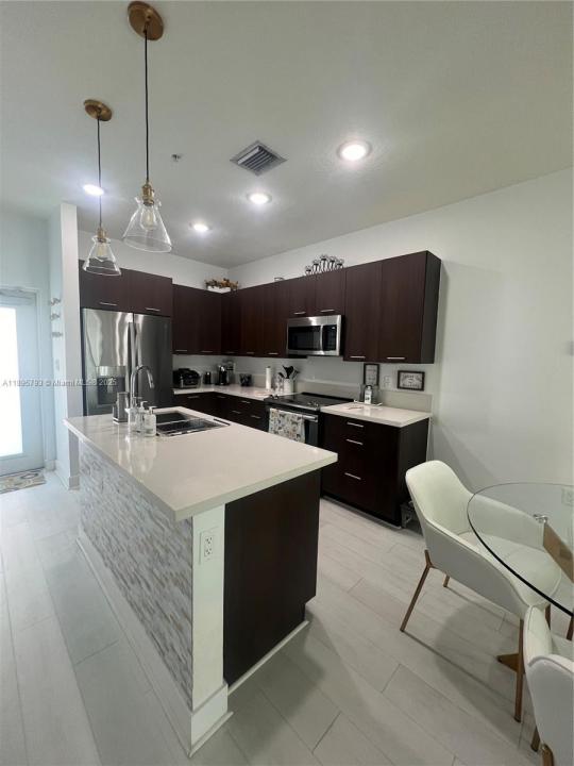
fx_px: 287
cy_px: 383
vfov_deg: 106.2
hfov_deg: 89.9
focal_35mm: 13
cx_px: 287
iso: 125
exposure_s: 1/60
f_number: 1.8
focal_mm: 1.57
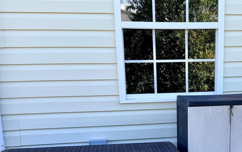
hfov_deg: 37.3
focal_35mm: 53
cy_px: 136
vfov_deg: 23.8
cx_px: 179
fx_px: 350
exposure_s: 1/943
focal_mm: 6.76
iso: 80
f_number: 1.78
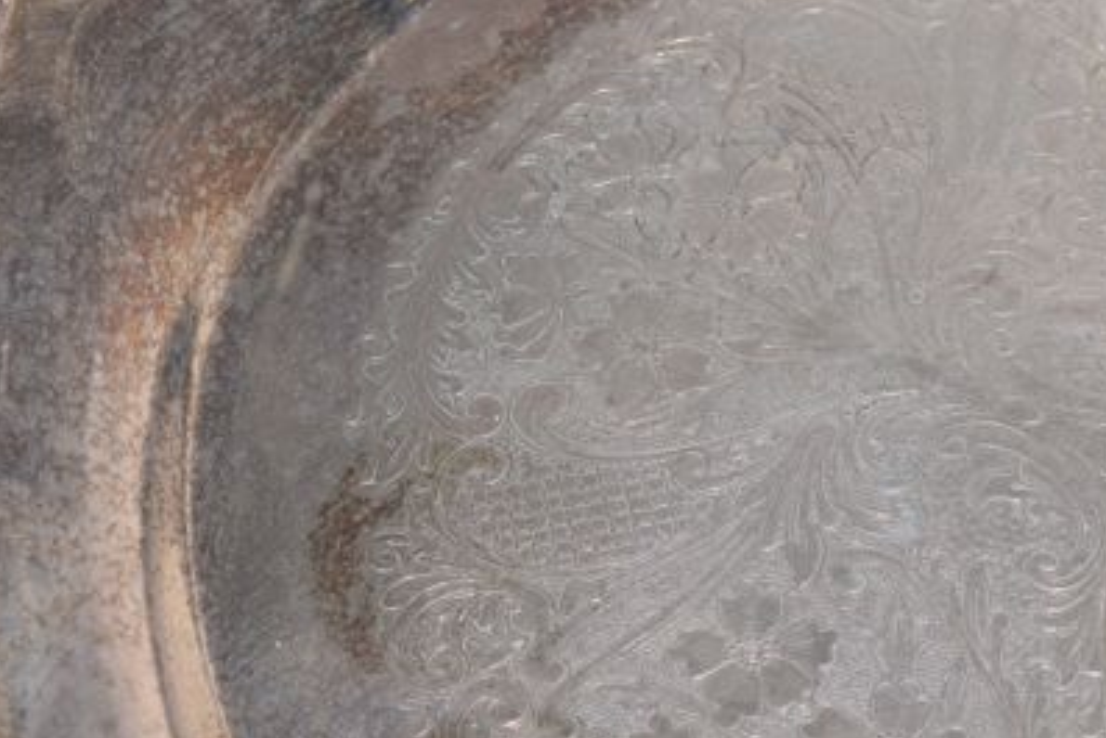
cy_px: 453
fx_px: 3565
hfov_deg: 17.6
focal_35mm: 116
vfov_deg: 11.8
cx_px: 788
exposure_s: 1/125
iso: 800
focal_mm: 48
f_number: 5.6
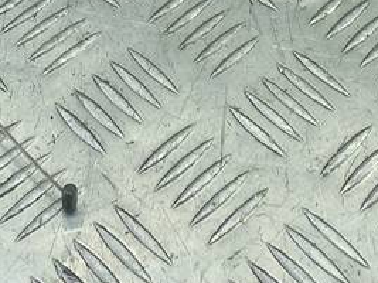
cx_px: 202
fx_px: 1048
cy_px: -243
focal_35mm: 96
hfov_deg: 20.4
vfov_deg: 13.6
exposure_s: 1/50
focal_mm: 4.6
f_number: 1.8
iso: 50
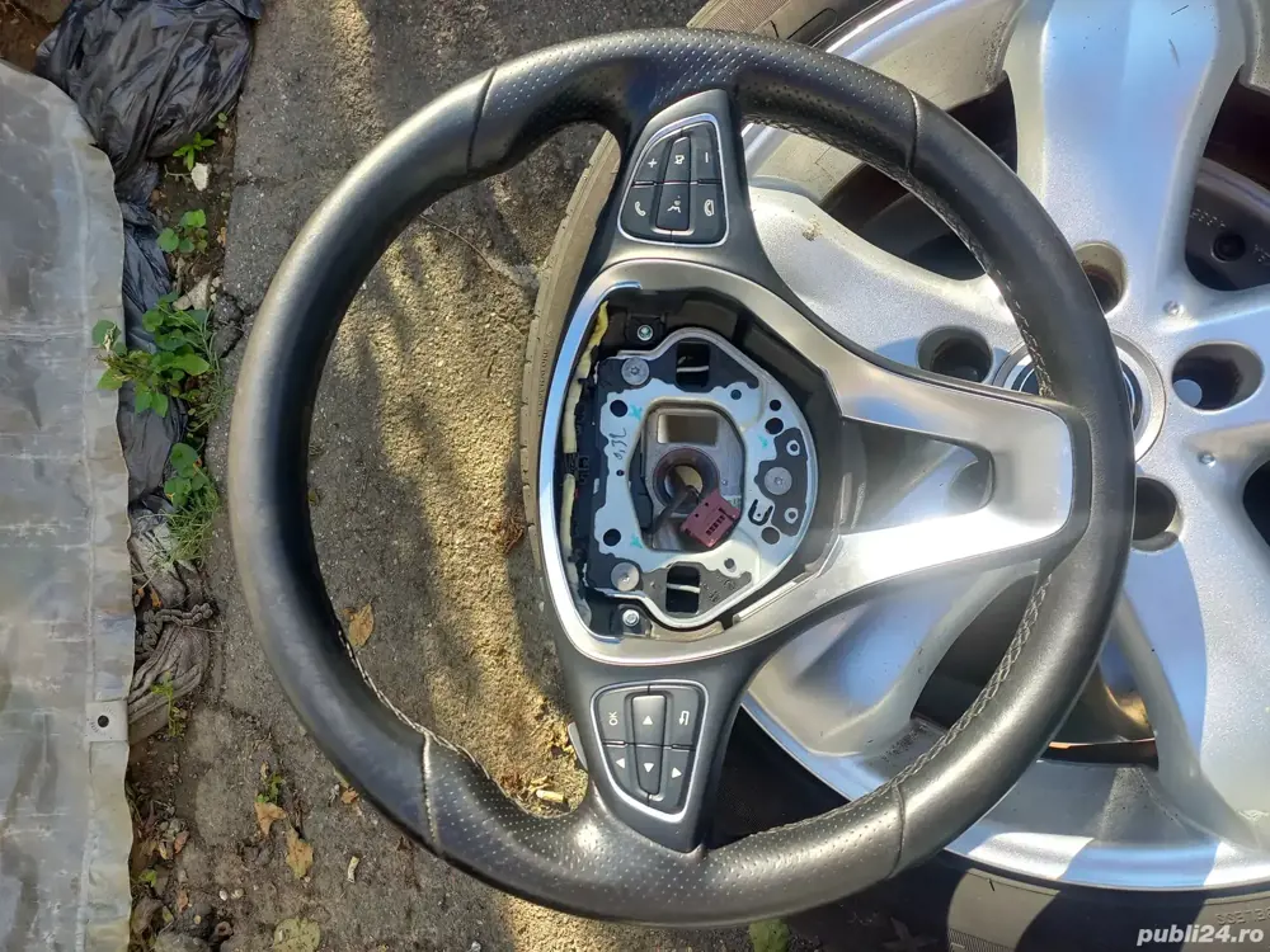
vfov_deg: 54.9
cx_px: 635
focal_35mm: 25
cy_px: 476
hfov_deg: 69.4
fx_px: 917
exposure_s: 1/230
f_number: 1.8
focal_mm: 4.65
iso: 50
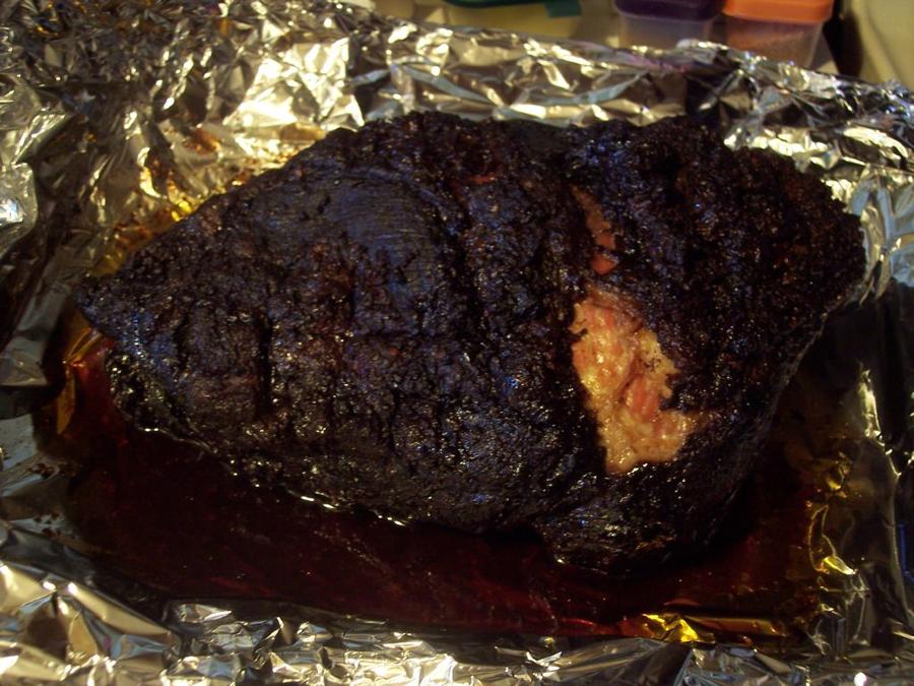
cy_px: 343
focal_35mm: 39
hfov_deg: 47.9
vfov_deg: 36.8
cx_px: 457
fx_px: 1030
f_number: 3.4
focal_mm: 8
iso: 200
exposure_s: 1/8
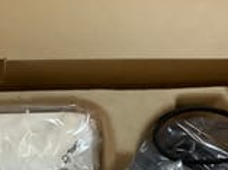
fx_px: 651
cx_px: 81
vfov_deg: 14.8
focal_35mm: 99
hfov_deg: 19.8
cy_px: 146
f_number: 2.4
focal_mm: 3.3
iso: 200
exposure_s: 1/50
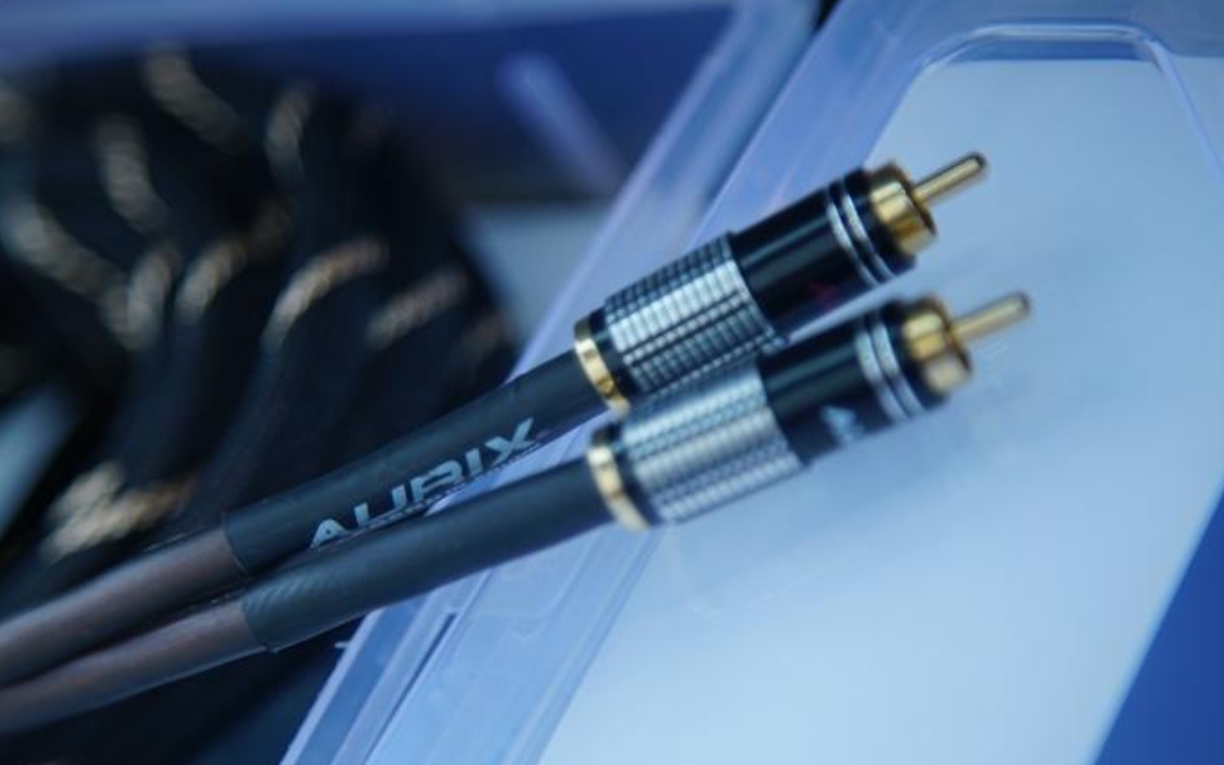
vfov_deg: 10.4
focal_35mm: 126
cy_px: 387
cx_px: 565
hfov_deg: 16.6
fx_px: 4203
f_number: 4
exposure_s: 1/100
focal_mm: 105
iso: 500
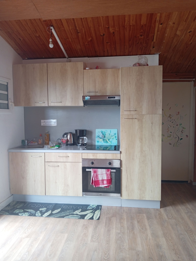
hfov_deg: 51.3
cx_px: 98
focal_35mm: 27
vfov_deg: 65.3
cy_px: 130
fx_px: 204
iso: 222
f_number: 1.8
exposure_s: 1/30
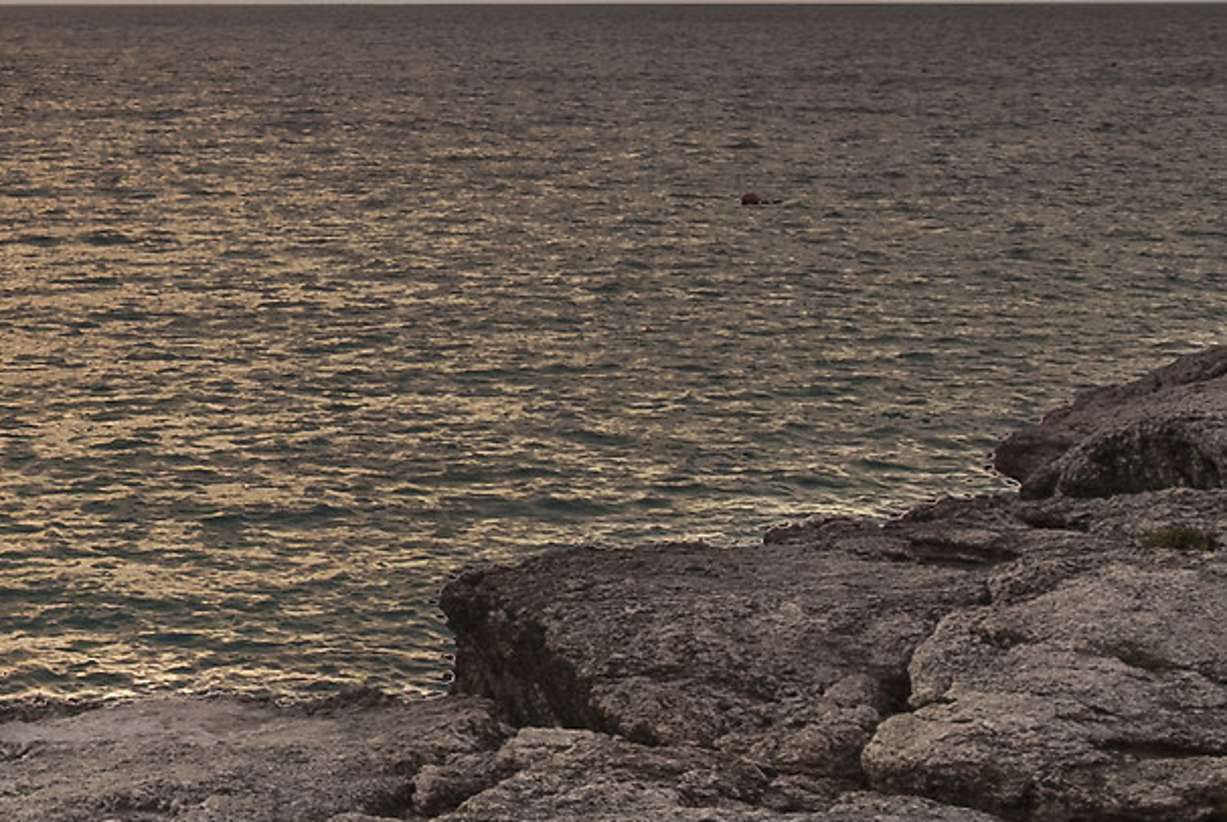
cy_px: 20
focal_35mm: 95
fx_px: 3243
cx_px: -970
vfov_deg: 14.2
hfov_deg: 17.5
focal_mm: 16
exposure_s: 1/100
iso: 100
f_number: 11
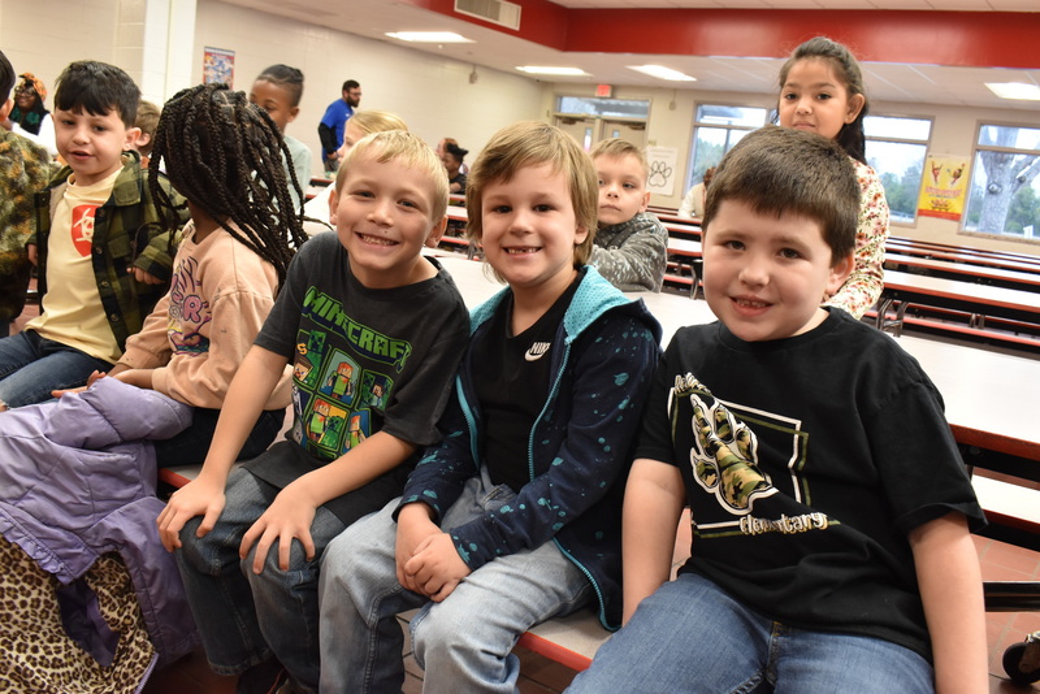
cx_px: 520
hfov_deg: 57.2
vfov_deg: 40.0
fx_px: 954
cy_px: 347
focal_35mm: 33
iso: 1100
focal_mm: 22
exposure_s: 1/30
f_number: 7.1
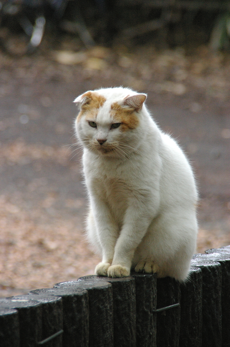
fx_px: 2883
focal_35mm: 300
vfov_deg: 6.9
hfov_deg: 4.6
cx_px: 115
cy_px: 174
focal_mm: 200
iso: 1600
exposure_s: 1/180
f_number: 6.3
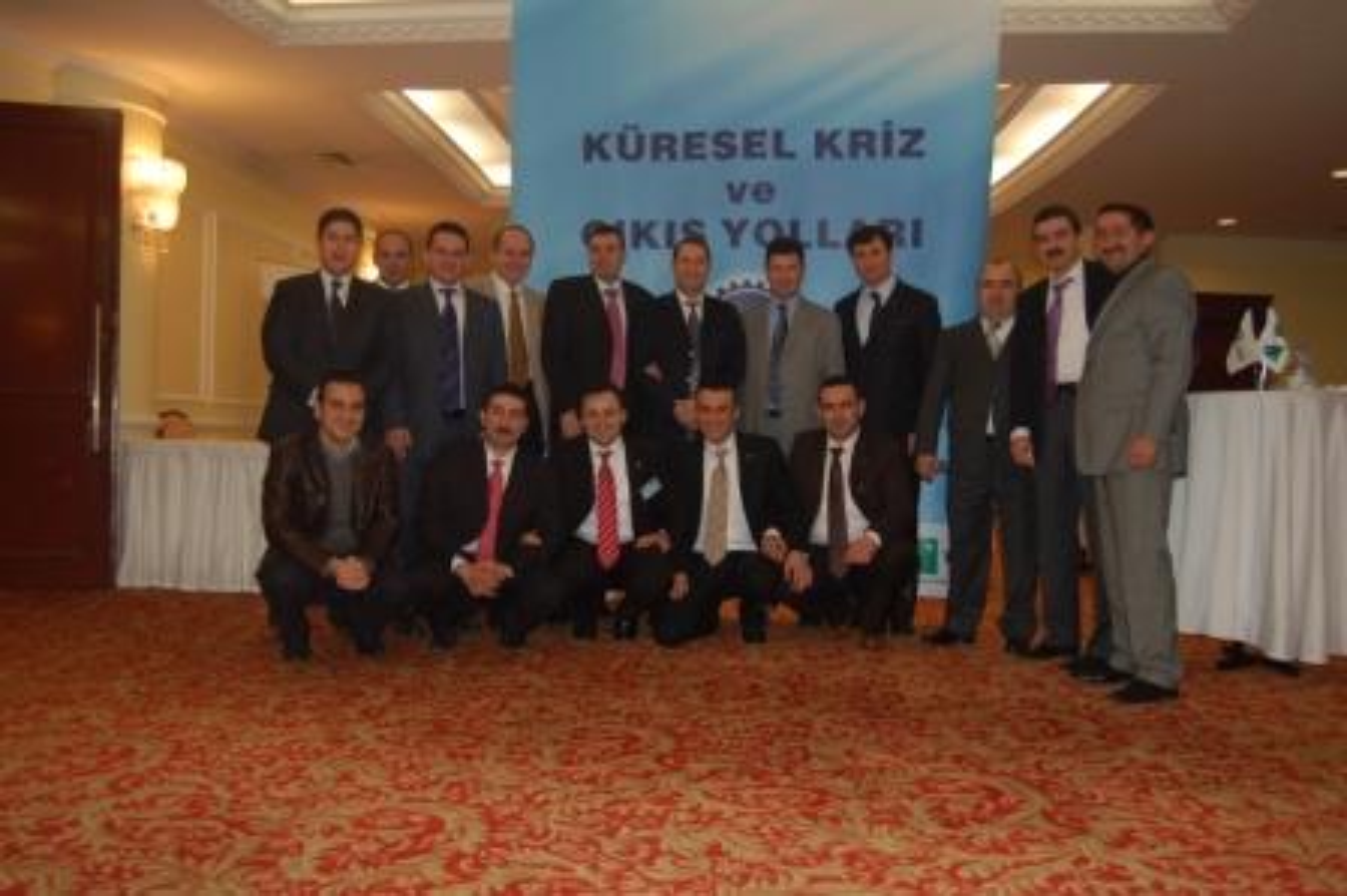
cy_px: 448
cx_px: 674
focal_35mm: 33
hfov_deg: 57.3
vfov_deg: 39.9
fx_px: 1234
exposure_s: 1/60
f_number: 3.8
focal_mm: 22
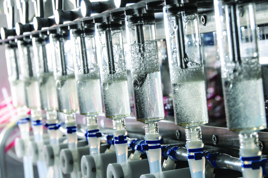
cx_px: 134
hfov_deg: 18.2
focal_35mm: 112
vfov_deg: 12.1
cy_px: 89
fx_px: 836
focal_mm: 75
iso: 320
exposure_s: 1/13
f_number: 13
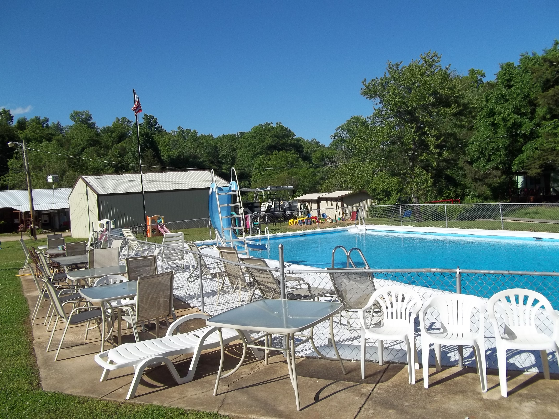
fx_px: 517
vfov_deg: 44.2
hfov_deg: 56.8
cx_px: 280
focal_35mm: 32
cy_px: 210
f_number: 8.8
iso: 64
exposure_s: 1/250
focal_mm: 5.7
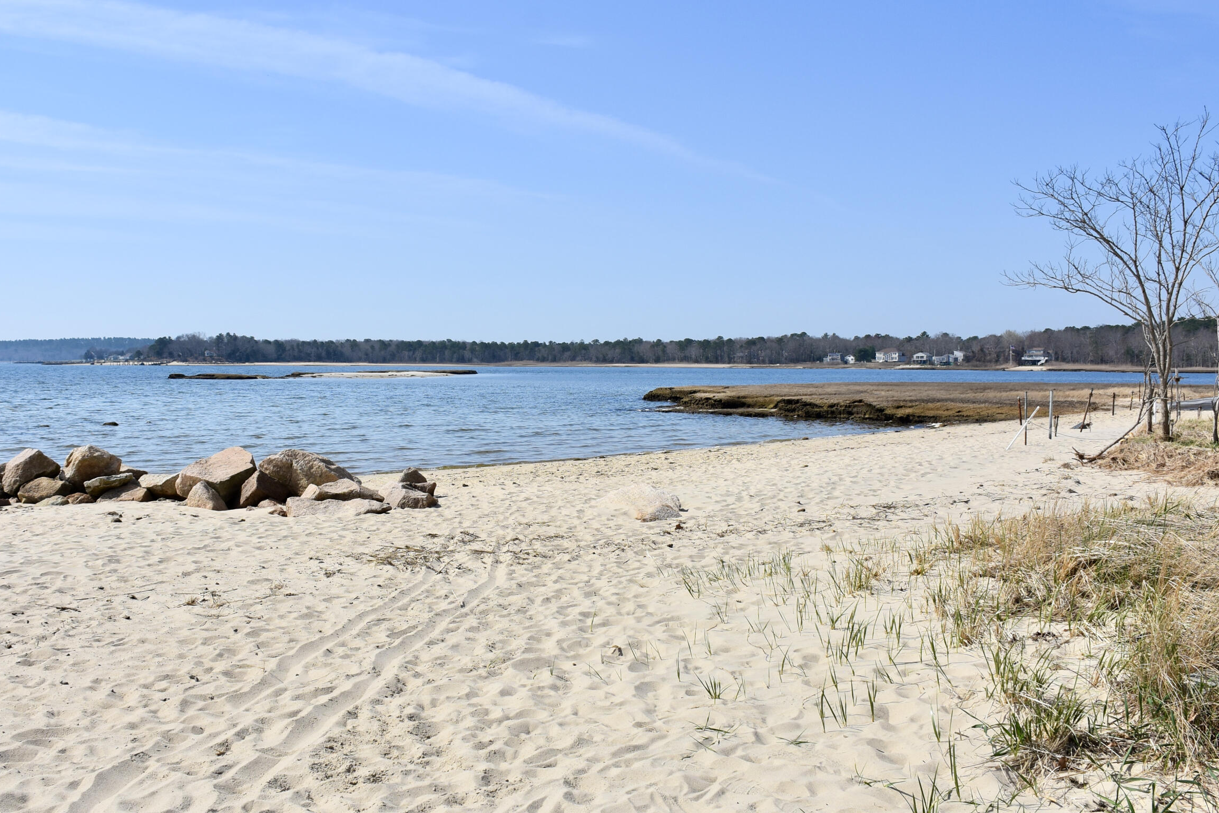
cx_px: 509
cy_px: 363
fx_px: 1185
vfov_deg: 37.8
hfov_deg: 54.2
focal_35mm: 35
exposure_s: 1/500
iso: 125
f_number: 8
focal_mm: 18
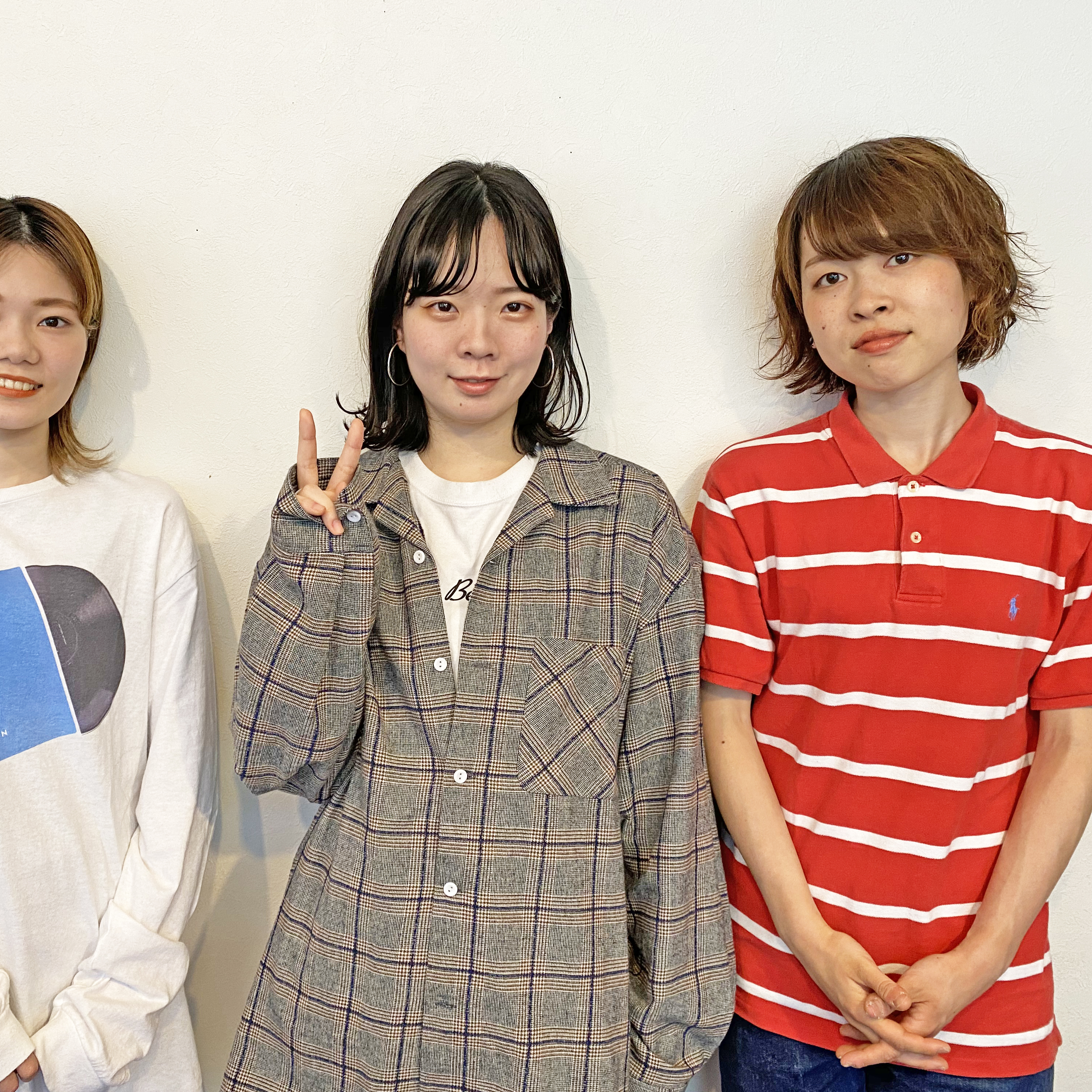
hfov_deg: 52.2
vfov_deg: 52.5
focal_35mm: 31
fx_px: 1106
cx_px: 449
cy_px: 550
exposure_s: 1/50
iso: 160
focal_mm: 4.25
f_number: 1.8
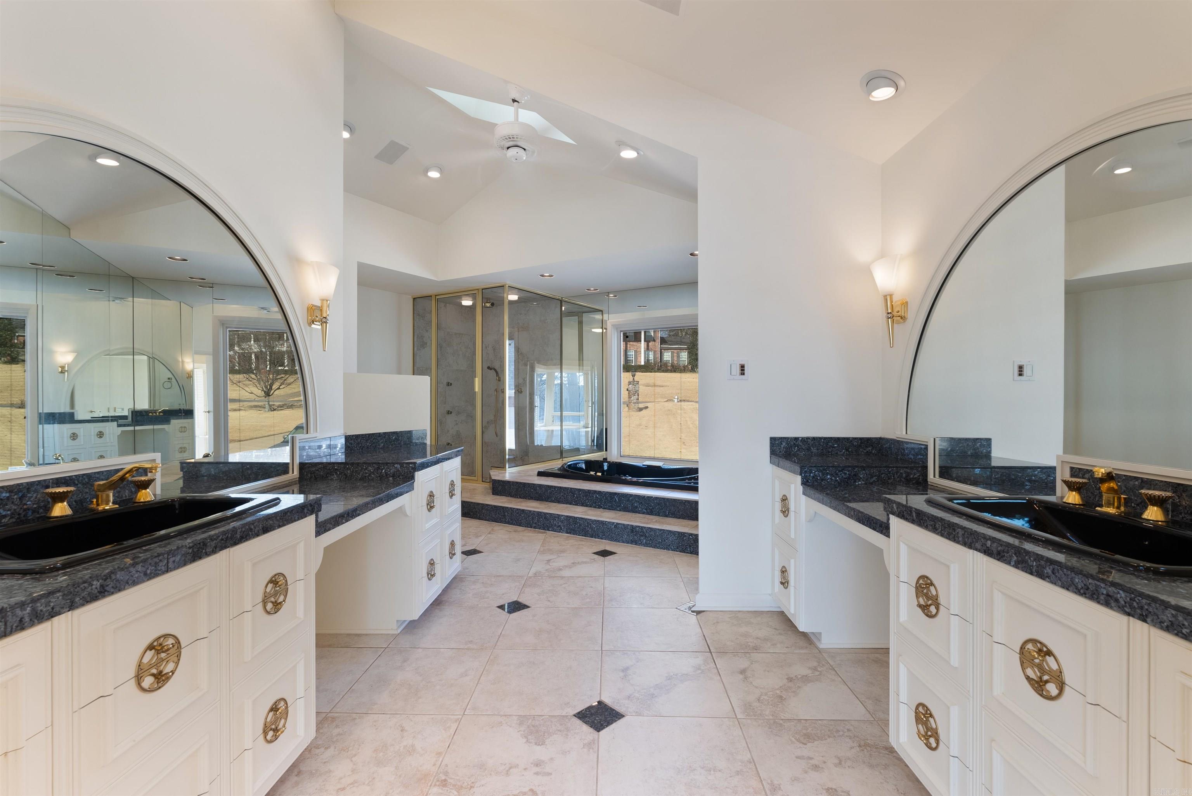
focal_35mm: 16
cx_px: 596
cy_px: 398
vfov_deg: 73.8
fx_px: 530
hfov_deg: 96.7
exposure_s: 1/5
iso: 250
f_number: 9
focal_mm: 16
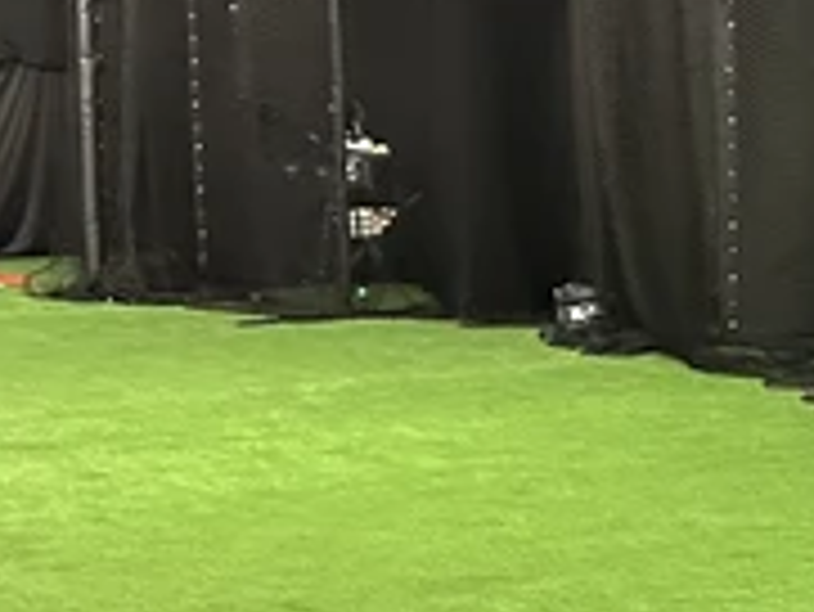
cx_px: 1340
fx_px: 2494
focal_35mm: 106
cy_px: 328
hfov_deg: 16.3
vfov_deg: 14.0
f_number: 1.78
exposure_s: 1/43
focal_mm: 6.86
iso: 1000
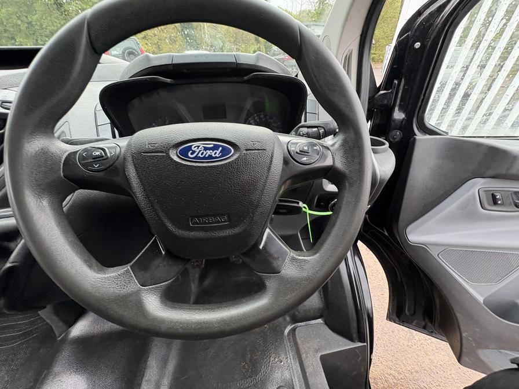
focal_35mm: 14
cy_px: 194
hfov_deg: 102.1
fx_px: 210
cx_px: 260
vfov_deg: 85.7
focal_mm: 2.22
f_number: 2.2
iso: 200
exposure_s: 1/99
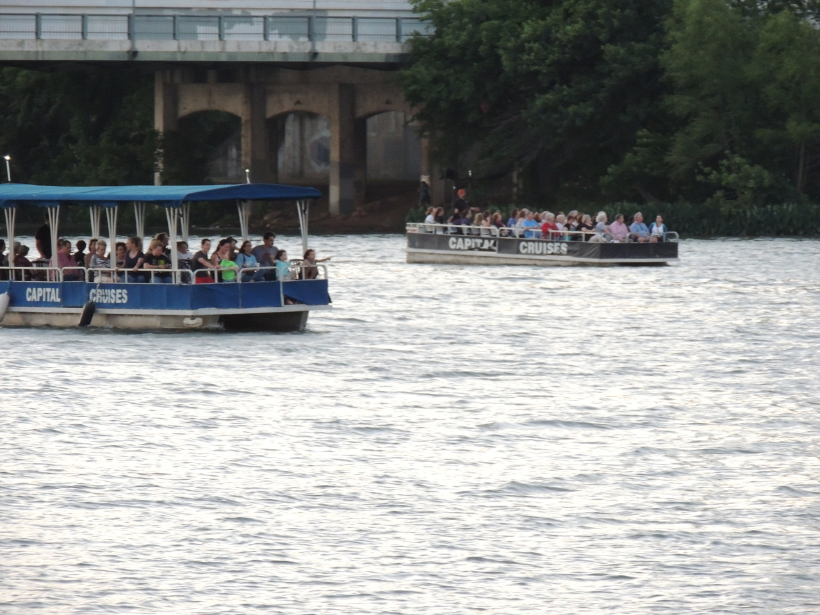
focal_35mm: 400
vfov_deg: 3.7
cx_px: 410
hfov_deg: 5.0
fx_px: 9475
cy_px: 308
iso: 800
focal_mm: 71.3
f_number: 4.8
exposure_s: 1/50
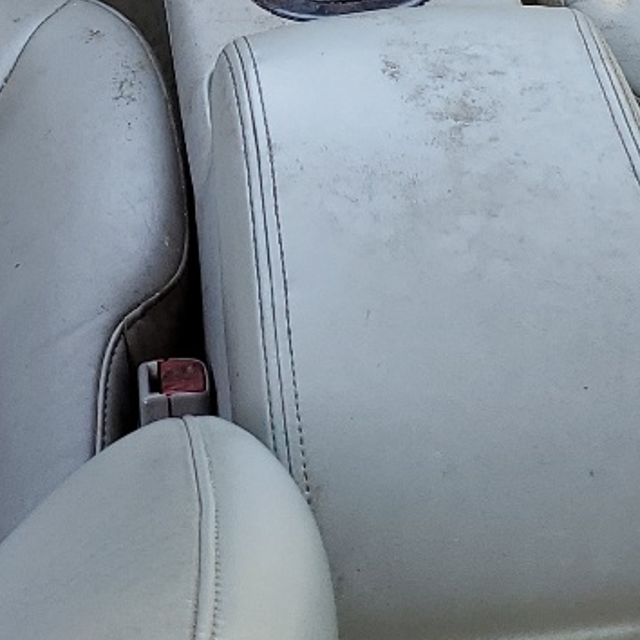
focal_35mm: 104
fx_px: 2175
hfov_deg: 16.7
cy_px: -72
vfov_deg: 16.2
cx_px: 260
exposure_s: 1/120
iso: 50
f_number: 1.5
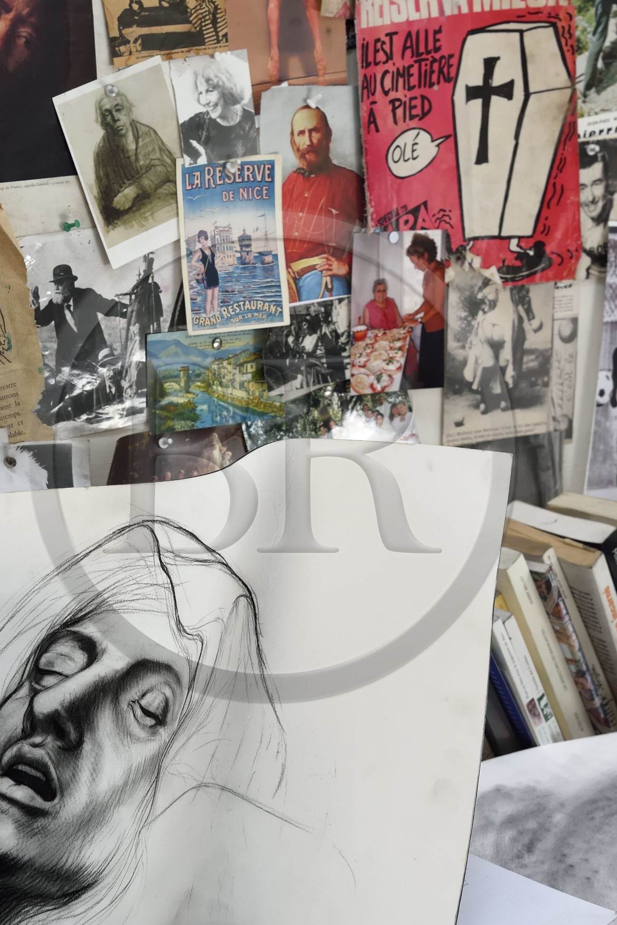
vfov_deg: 33.4
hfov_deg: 22.6
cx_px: 270
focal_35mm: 60
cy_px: 457
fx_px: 1543
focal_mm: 44
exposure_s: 1/80
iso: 800
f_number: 8
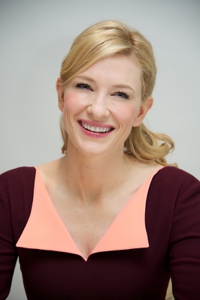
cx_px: 100
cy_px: 150
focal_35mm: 135
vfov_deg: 15.2
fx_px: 1127
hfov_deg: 10.1
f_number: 5.6
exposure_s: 1/60
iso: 500
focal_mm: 135
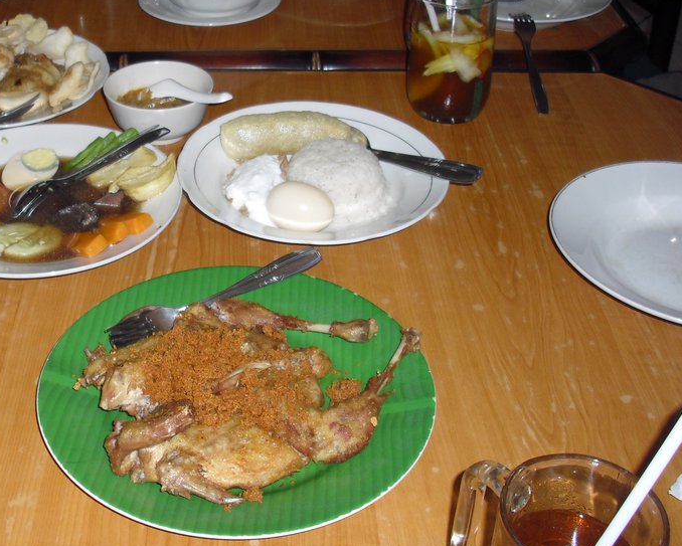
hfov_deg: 33.0
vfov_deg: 27.1
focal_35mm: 56
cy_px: 221
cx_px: 184
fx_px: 1131
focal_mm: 6.2
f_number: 2.8
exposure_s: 1/60
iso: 100
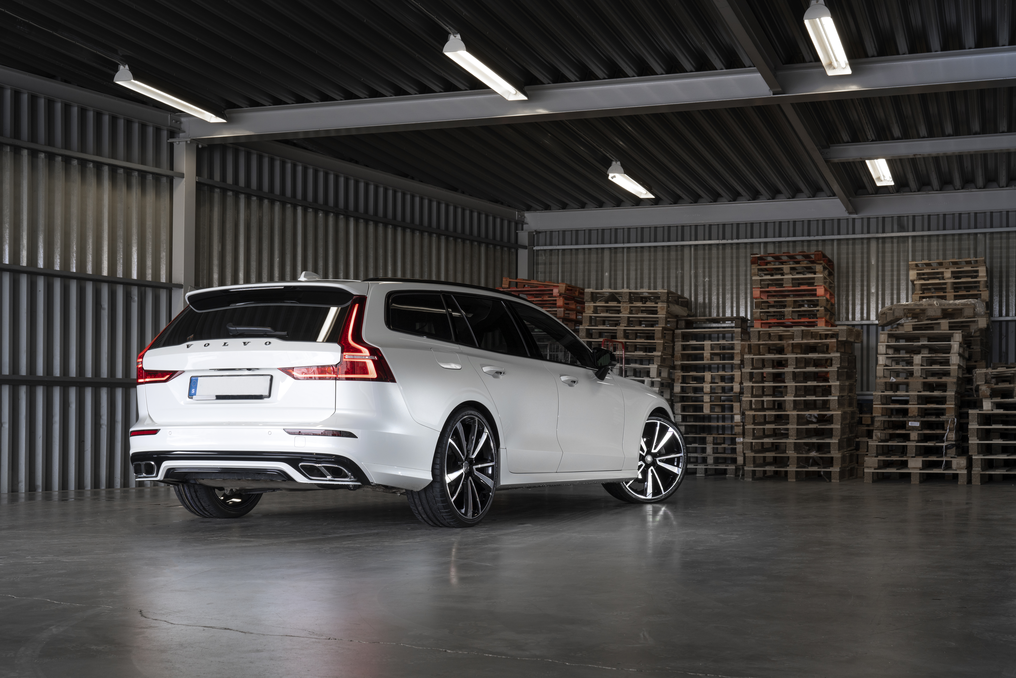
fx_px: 1411
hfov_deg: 39.6
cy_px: 339
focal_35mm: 50
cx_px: 508
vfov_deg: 27.0
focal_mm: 50
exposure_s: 1/3
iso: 400
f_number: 11
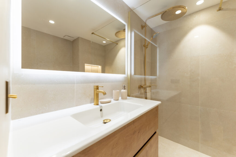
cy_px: 78
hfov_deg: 104.2
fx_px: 92
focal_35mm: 14
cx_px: 118
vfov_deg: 81.2
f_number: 5
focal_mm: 14
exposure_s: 1/25
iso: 125
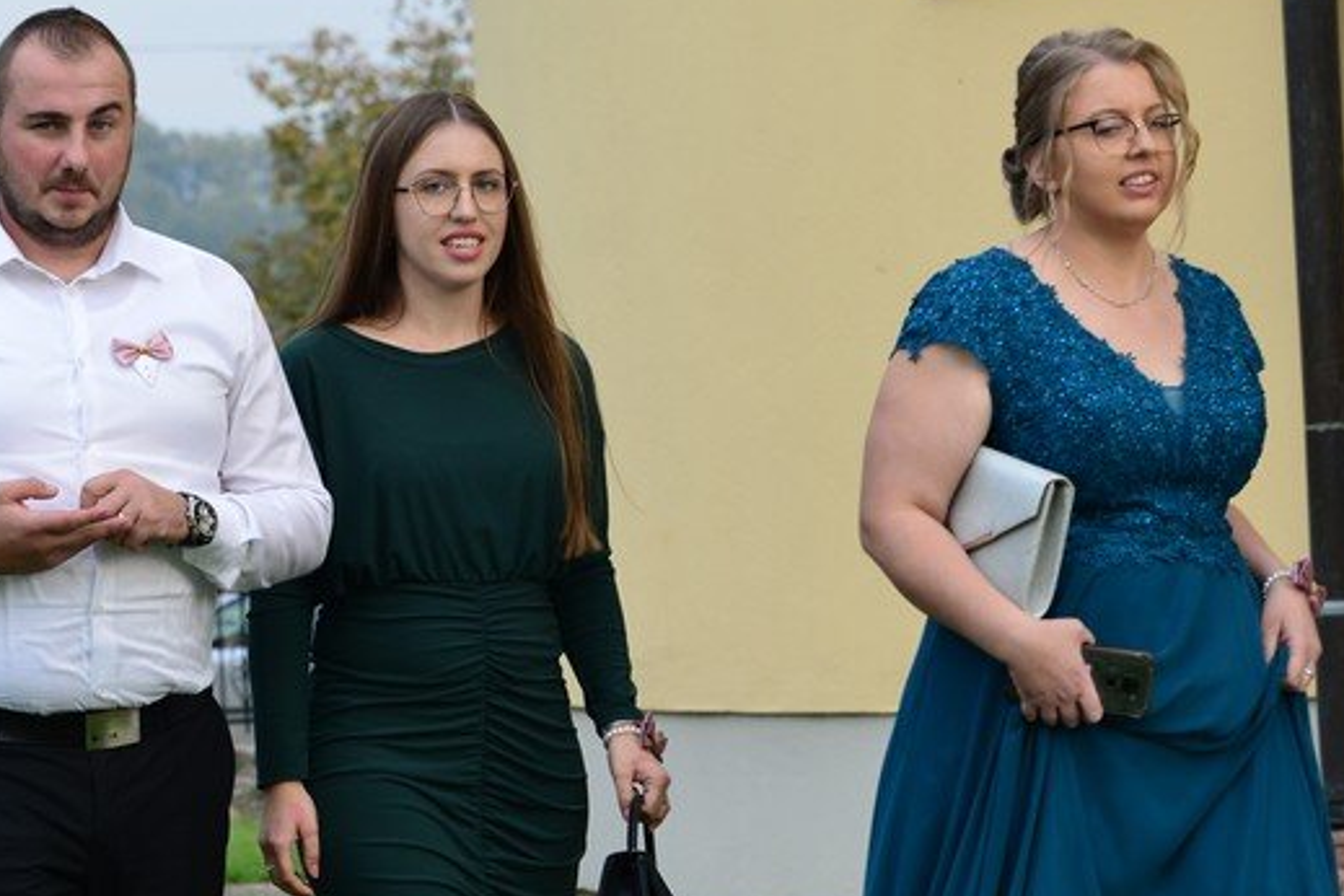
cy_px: 724
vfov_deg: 6.6
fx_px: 7727
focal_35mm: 207
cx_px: 523
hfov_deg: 9.9
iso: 800
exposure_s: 1/200
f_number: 7.1
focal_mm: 105
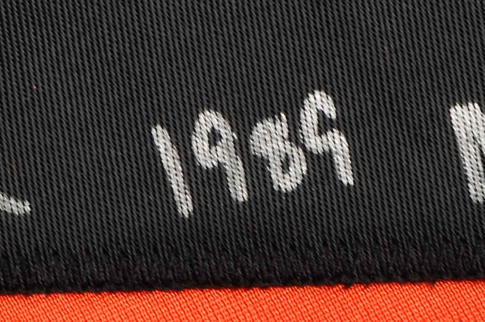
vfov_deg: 2.2
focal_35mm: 625
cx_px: 15
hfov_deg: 3.3
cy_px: 155
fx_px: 8404
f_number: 16
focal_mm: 105
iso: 200
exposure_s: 1/160
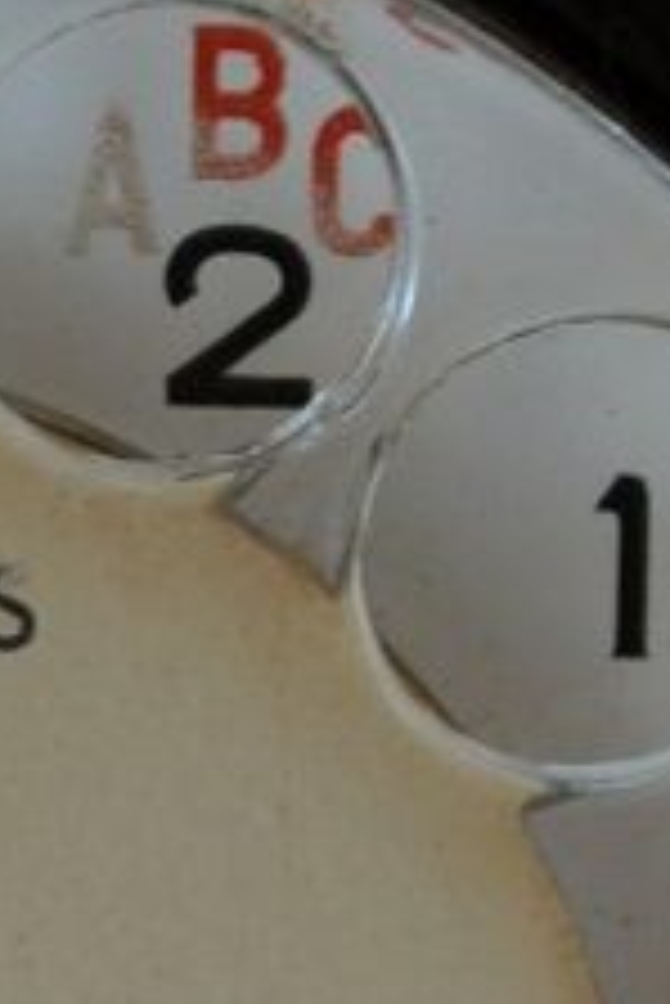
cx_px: -416
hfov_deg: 3.2
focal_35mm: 428
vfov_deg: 4.8
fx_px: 11929
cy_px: 927
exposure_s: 1/100
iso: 400
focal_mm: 52
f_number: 5.6
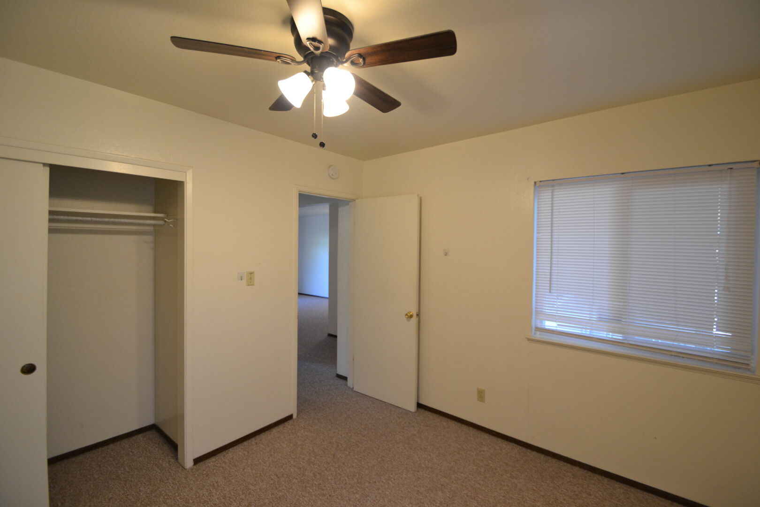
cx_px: 380
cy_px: 254
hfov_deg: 100.4
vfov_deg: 77.3
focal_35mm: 15
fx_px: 317
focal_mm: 10
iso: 900
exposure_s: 1/60
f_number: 3.5
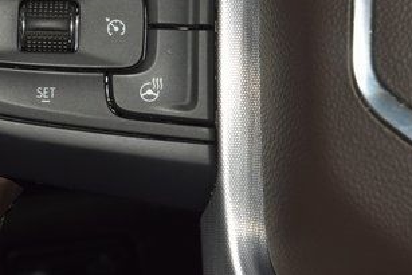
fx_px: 2507
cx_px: 86
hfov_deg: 9.4
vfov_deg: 6.3
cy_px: -3
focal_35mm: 219
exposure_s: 1/125
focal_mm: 70
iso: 100
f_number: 8
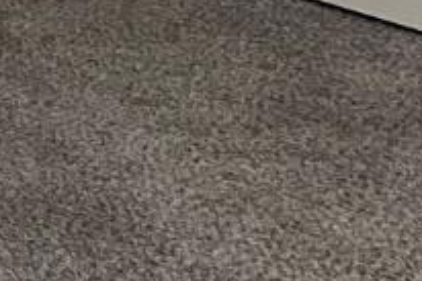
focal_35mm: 197
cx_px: -1028
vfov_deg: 6.4
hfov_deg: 8.1
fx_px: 2307
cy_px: -563
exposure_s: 1/60
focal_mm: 4.2
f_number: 1.6
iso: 160
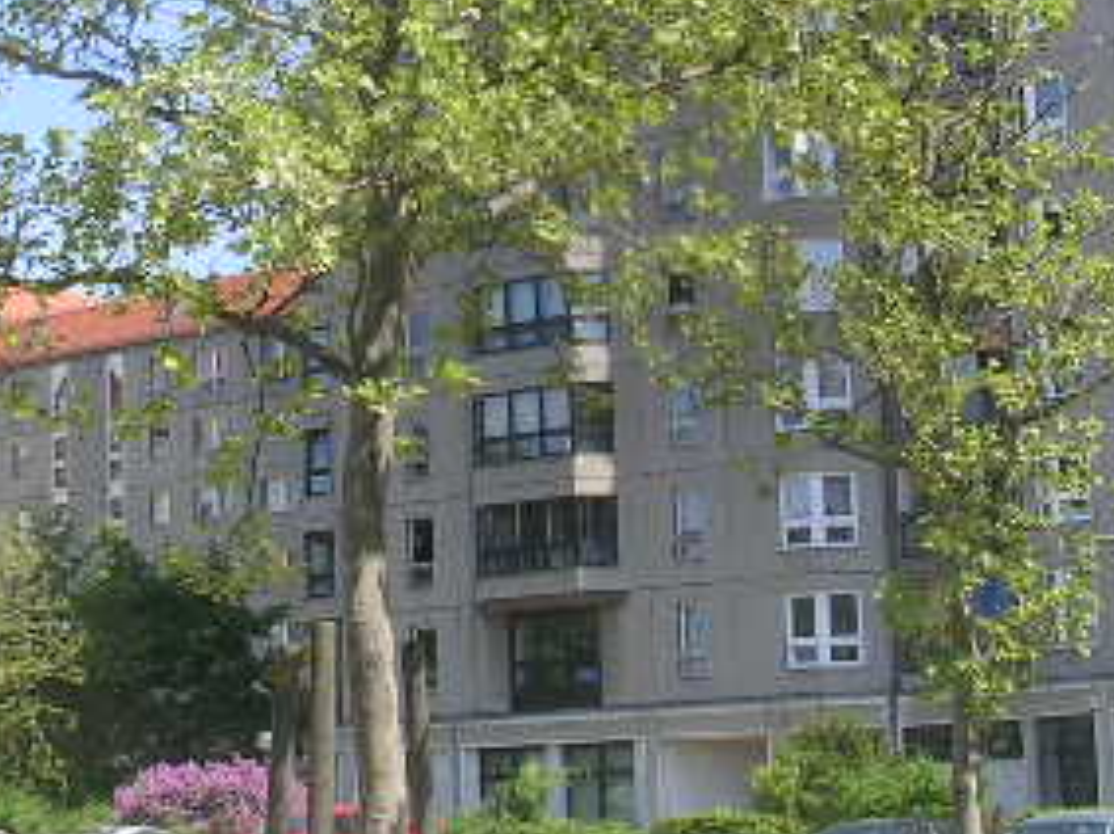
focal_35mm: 86
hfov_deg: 22.7
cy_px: 315
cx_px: 398
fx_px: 2766
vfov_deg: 17.1
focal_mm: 5.8
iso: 50
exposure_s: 1/168
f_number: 5.6
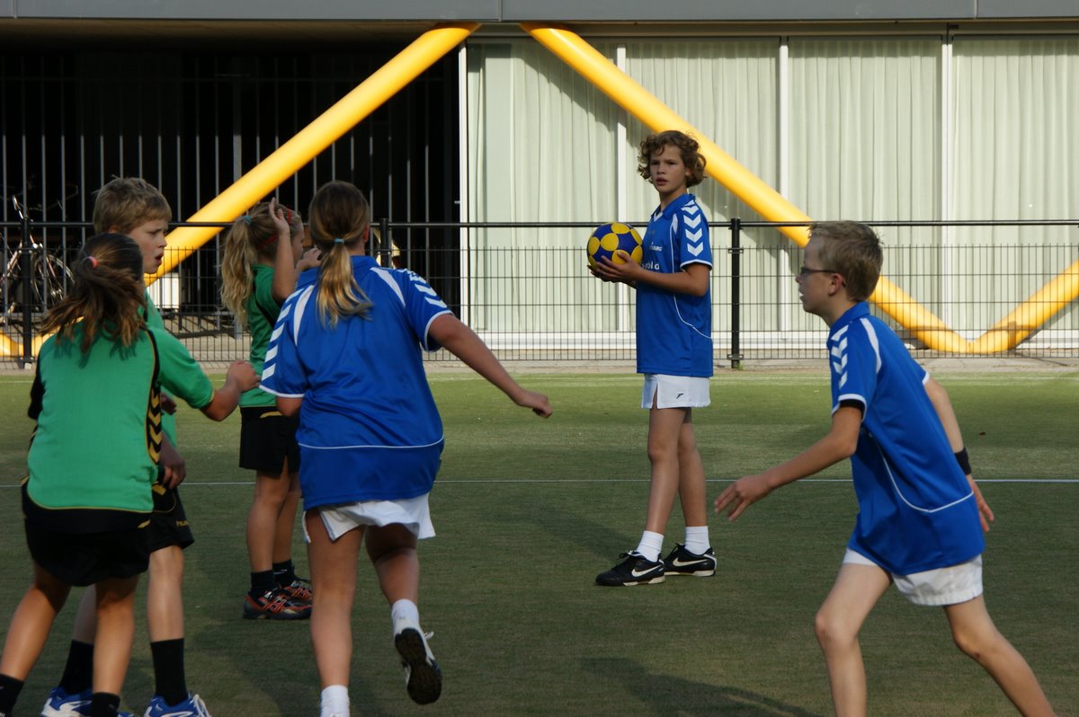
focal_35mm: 128
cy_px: 358
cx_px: 540
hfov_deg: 16.1
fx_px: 3818
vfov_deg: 10.7
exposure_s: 1/400
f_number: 9
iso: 200
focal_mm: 85
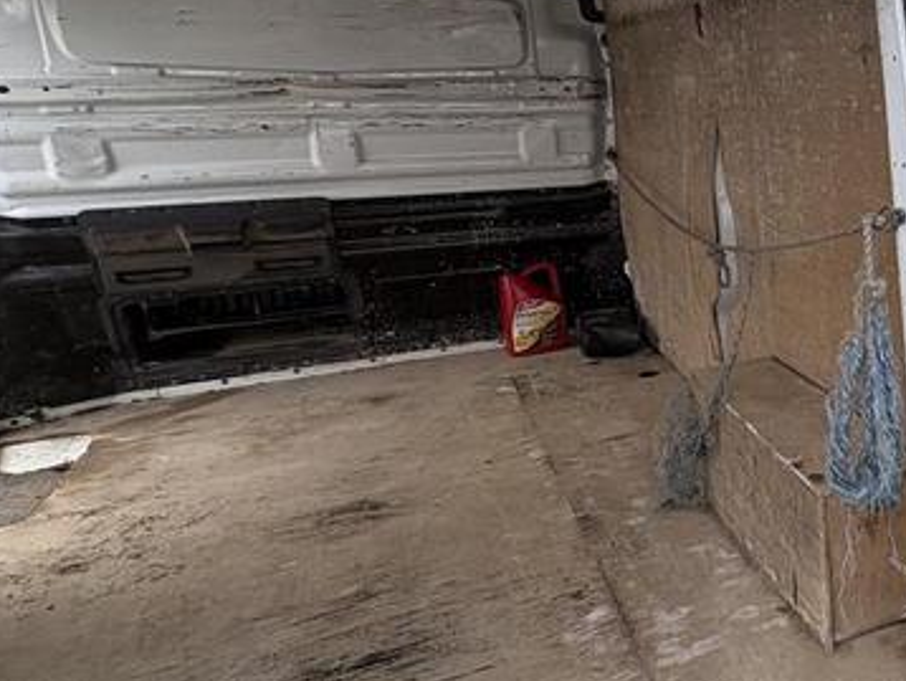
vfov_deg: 40.4
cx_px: 1124
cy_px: 253
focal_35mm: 35
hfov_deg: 37.4
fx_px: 917
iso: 40
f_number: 2.2
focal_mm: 2.22
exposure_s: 1/423
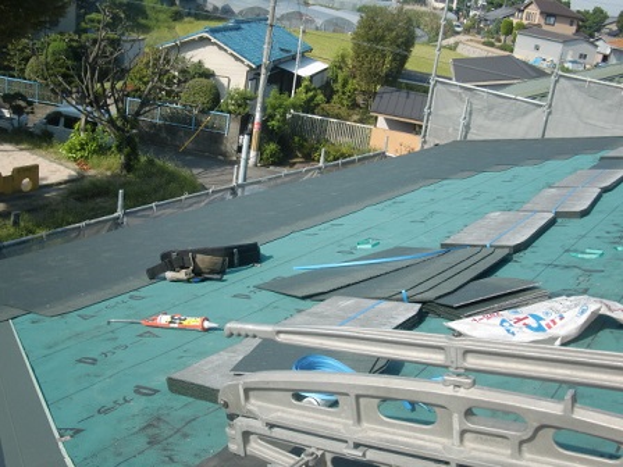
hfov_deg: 49.0
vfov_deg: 37.7
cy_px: 234
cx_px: 312
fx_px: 684
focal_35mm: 38
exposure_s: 1/320
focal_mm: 6.66
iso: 64
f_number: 3.9
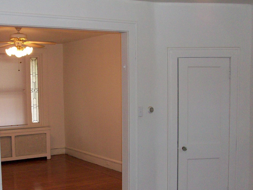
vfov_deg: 27.9
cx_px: 97
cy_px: 123
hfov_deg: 36.6
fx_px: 380
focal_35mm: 52
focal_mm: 5.7
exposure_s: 1/60
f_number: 2.8
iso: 160
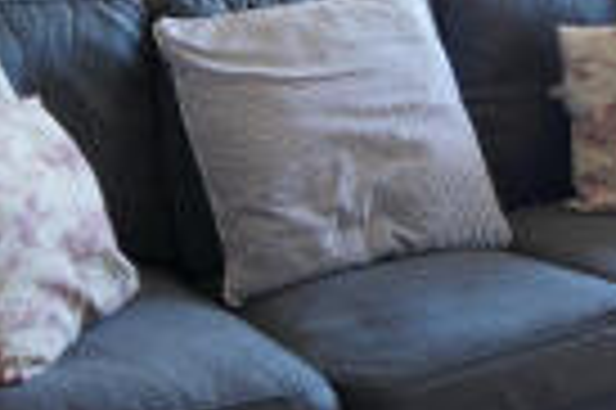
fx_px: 1607
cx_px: 274
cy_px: -119
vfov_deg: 14.0
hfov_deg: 21.7
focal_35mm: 94
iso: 200
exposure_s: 1/40
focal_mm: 18
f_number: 3.5
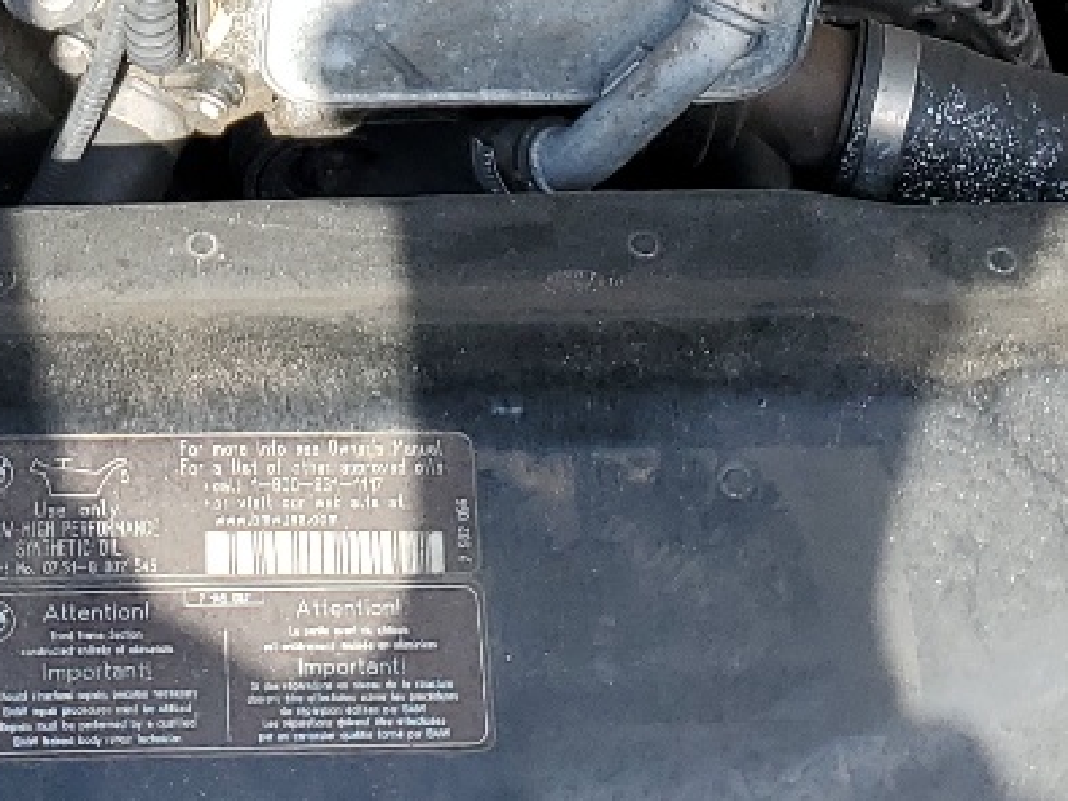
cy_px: -326
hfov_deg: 18.4
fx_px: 3240
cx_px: 132
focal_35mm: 105
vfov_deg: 13.4
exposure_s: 1/1000
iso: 50
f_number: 1.5
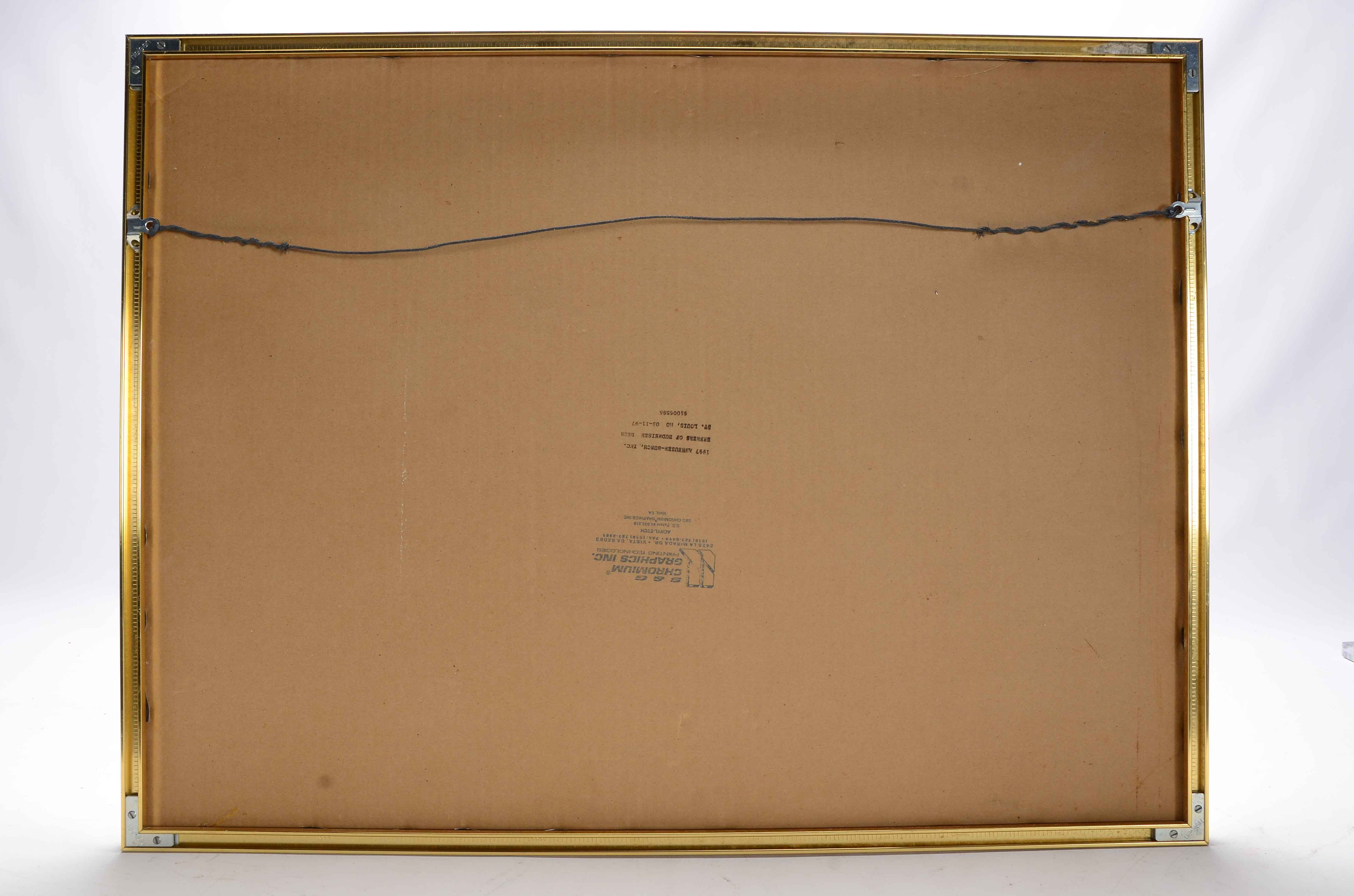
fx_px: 1182
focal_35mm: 32
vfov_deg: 41.5
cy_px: 448
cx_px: 677
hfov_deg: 59.6
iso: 200
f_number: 11
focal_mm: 21
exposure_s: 1/160
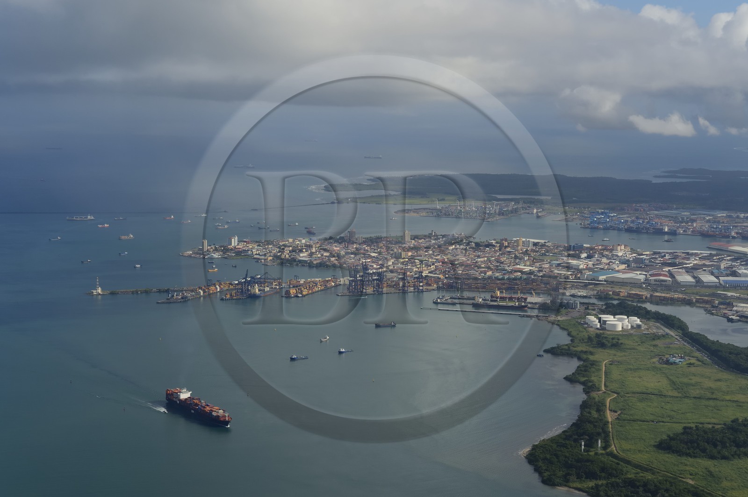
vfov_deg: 19.4
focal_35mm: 70
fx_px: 1453
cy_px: 248
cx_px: 374
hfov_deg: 28.9
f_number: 13
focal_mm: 70
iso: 200
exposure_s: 1/500
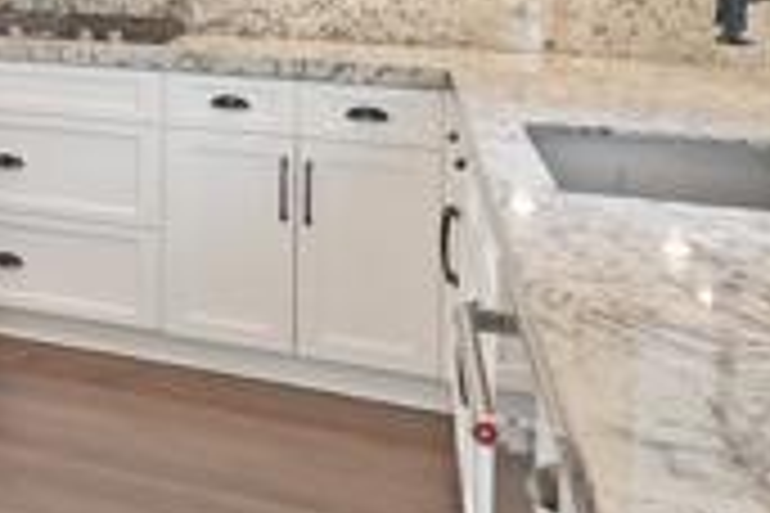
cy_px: -81
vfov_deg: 21.2
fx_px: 1283
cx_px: -369
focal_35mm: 60
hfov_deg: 25.5
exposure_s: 1/15
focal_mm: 16
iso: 1600
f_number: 4.5
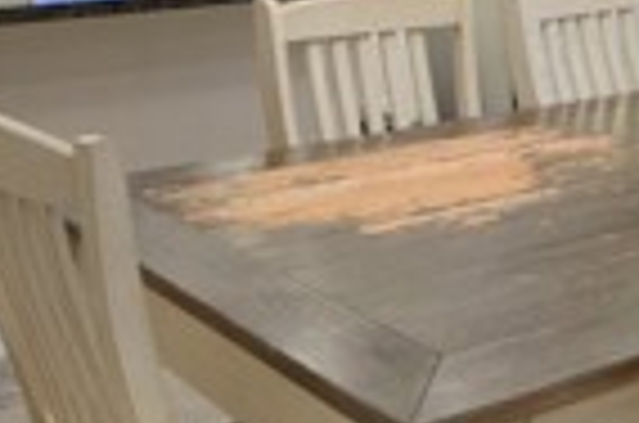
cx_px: 468
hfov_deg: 27.0
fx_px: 1315
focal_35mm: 74
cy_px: -178
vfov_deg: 16.9
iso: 100
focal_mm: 11
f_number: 3.2
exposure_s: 1/4
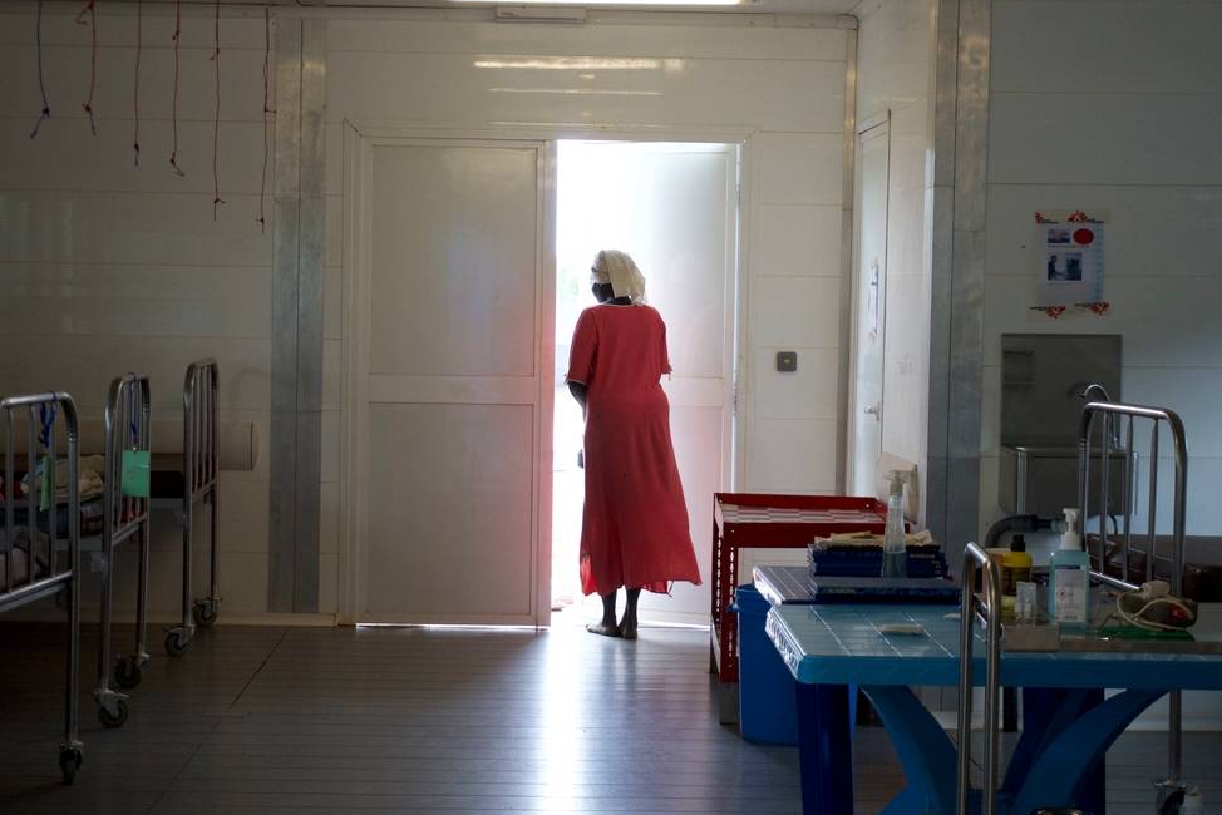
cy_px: 408
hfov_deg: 26.3
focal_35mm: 77
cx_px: 608
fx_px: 2614
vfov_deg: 17.7
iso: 1600
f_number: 5.6
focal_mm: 50
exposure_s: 1/250
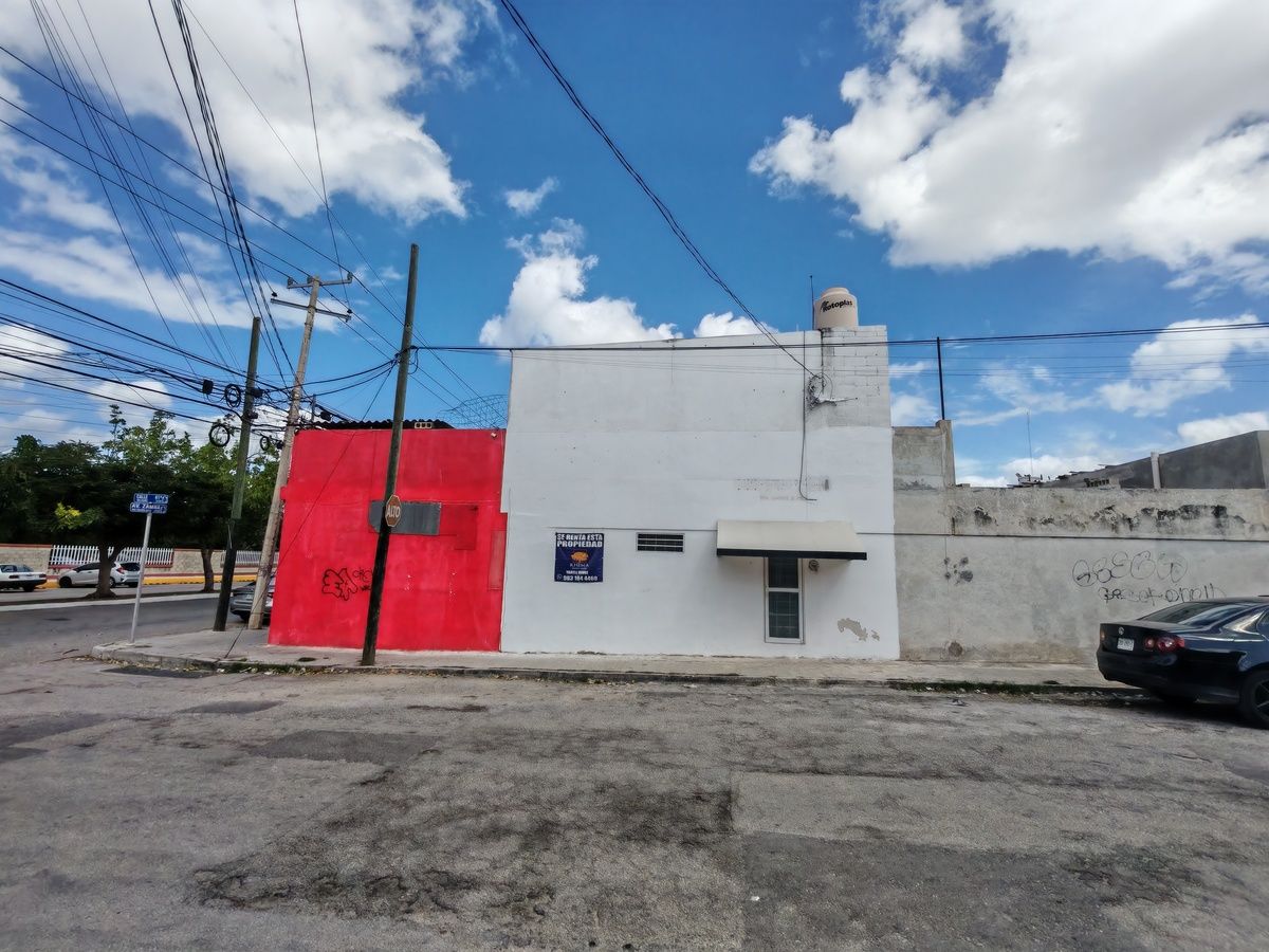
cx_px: 634
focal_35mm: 16
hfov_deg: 94.5
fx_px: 587
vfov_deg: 78.1
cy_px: 476
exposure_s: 1/1700
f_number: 2.2
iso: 50
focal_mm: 1.96
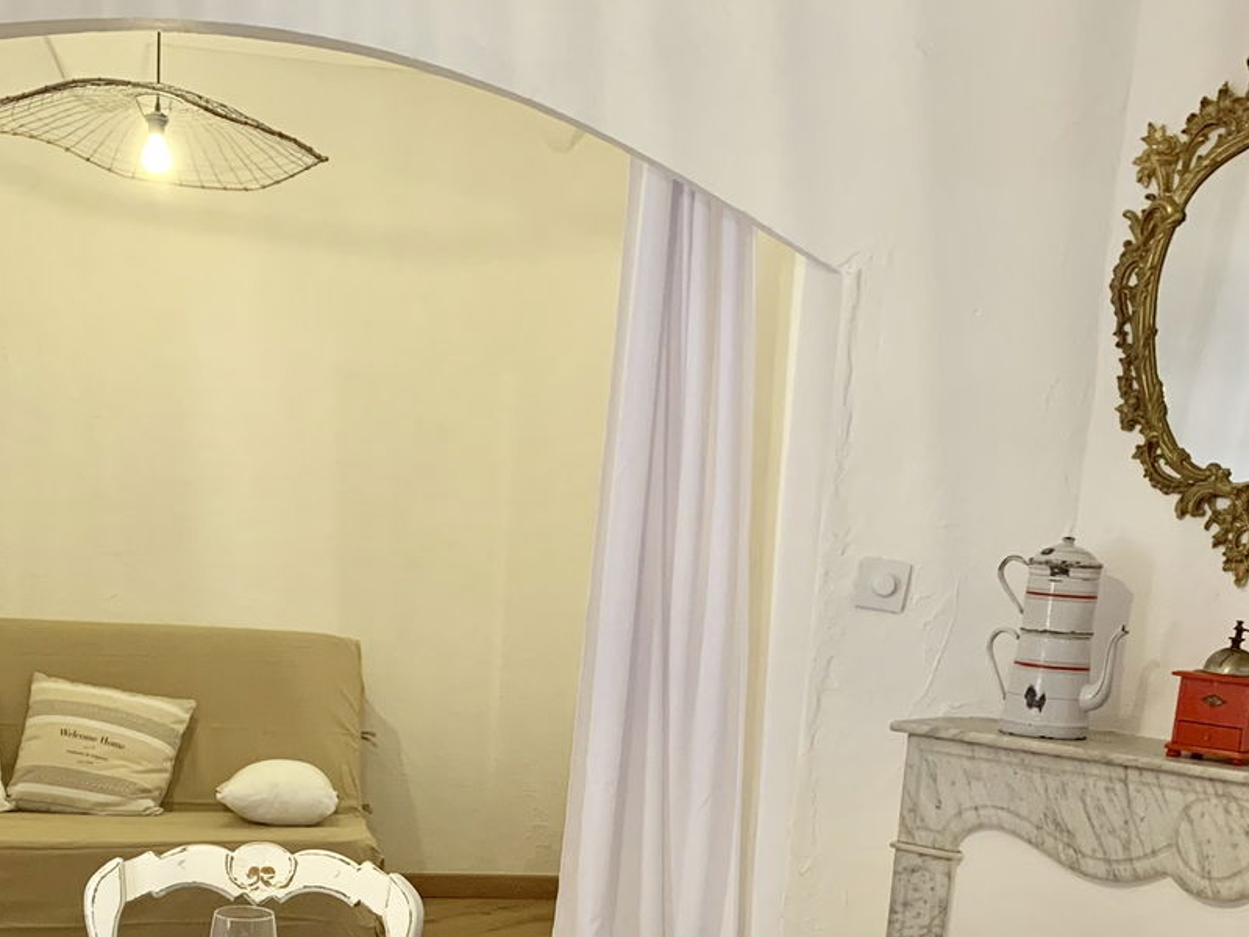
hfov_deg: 36.5
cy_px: 893
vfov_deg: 26.8
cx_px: 448
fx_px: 1876
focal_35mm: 52
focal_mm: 4.25
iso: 200
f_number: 1.8
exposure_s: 1/50
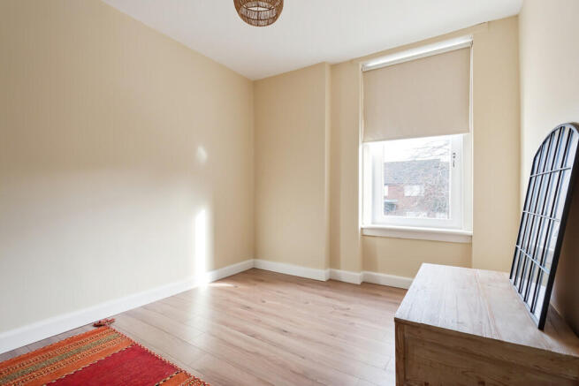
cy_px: 193
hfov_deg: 95.0
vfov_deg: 72.1
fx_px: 265
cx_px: 290
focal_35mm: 16
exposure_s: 1/100
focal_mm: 11
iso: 500
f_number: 4.5
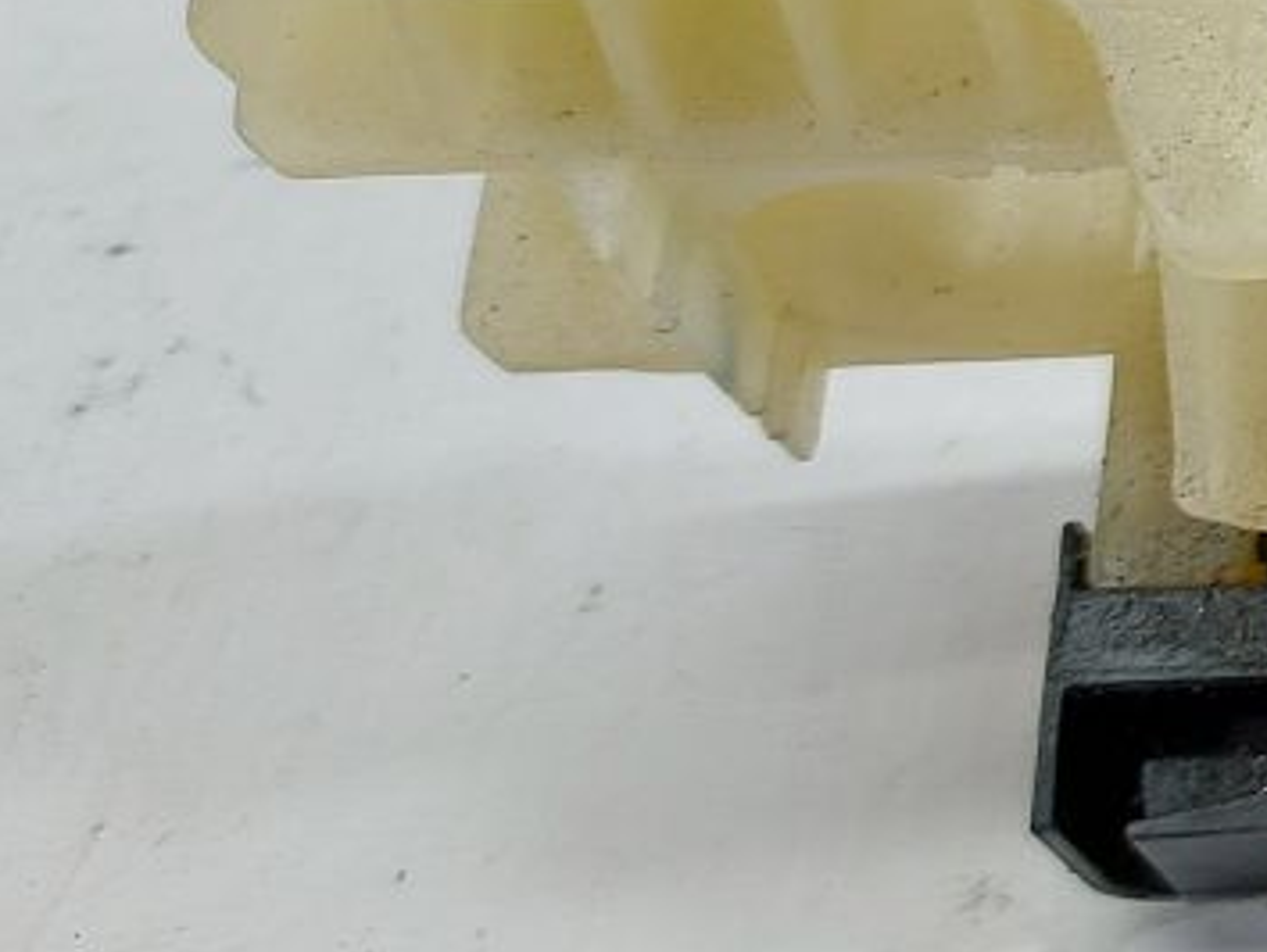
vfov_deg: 15.4
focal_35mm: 94
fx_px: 3443
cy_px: -47
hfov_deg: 16.4
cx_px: 2471
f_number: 1.8
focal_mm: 5.23
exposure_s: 1/50
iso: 80
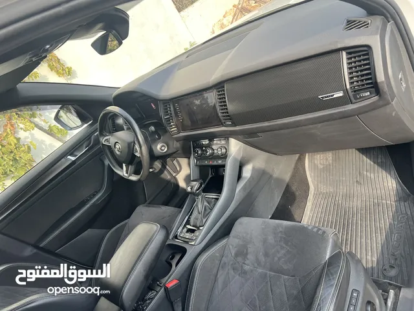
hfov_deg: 67.3
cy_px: 156
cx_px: 207
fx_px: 311
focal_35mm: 26
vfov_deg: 53.1
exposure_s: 1/192
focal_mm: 5.7
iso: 40
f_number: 1.5
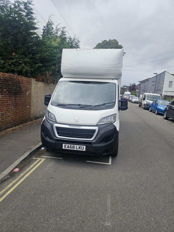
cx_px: 87
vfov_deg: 73.9
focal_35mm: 23
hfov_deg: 58.9
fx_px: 154
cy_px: 116
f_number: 1.7
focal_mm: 6.3
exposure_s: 1/577
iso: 10
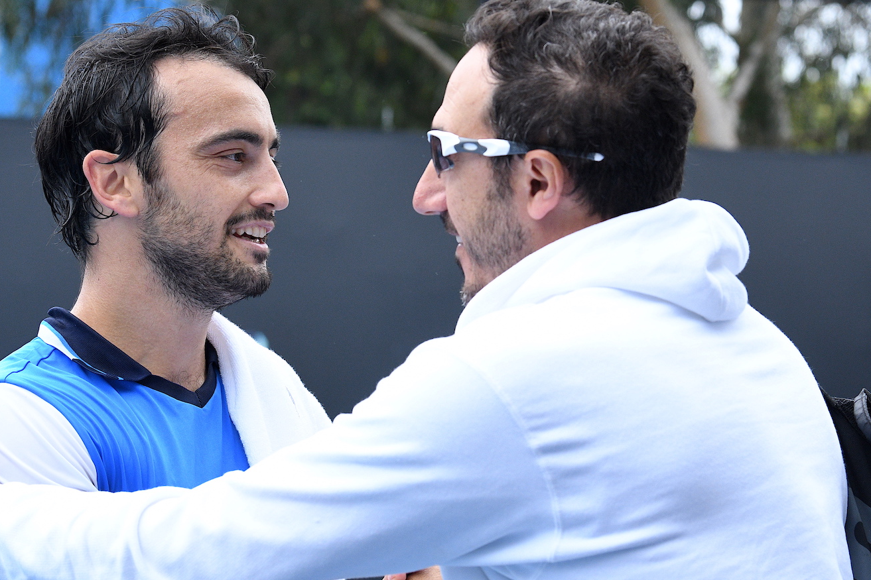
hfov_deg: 15.5
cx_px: 454
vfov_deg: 10.4
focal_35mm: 132
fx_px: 3193
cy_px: 327
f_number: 5
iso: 1250
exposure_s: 1/1600
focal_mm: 70
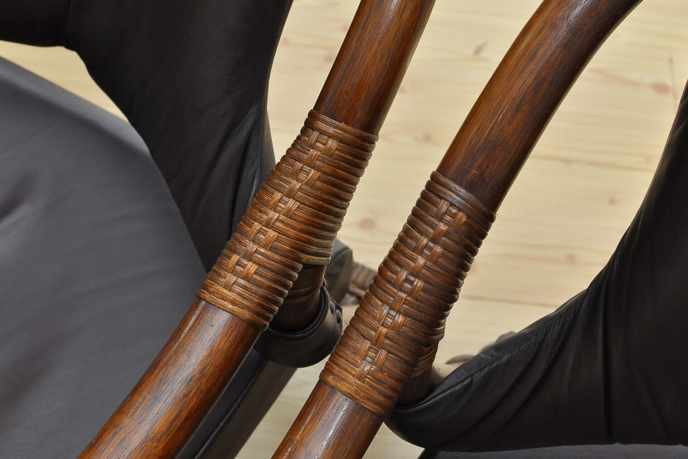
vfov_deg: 25.8
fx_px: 1003
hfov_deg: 37.9
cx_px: 344
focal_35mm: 52
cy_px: 230
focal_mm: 35
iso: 1000
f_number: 6.3
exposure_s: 1/200
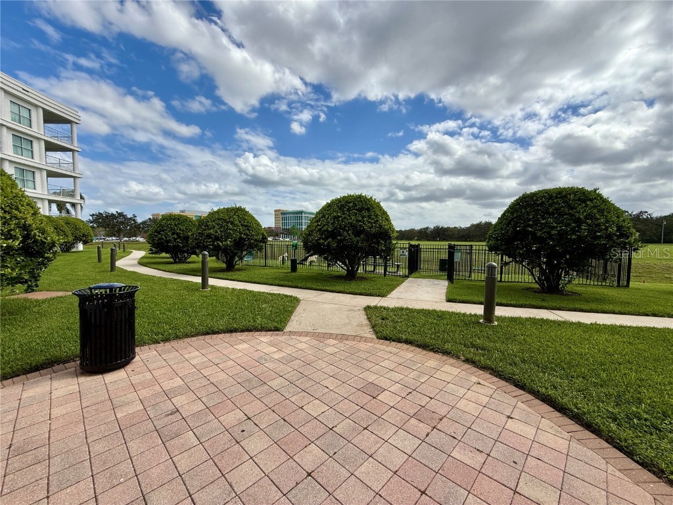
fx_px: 272
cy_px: 252
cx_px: 336
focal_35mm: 14
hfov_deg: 102.1
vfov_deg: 85.7
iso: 50
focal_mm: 2.22
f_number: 2.2
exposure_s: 1/2976
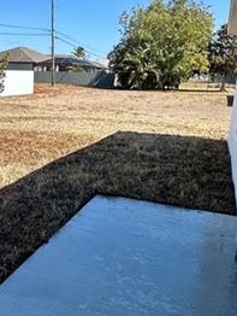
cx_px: 18
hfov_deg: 33.1
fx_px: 374
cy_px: 148
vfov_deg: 45.7
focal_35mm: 41
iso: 50
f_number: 2.2
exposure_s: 1/1195
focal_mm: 2.22
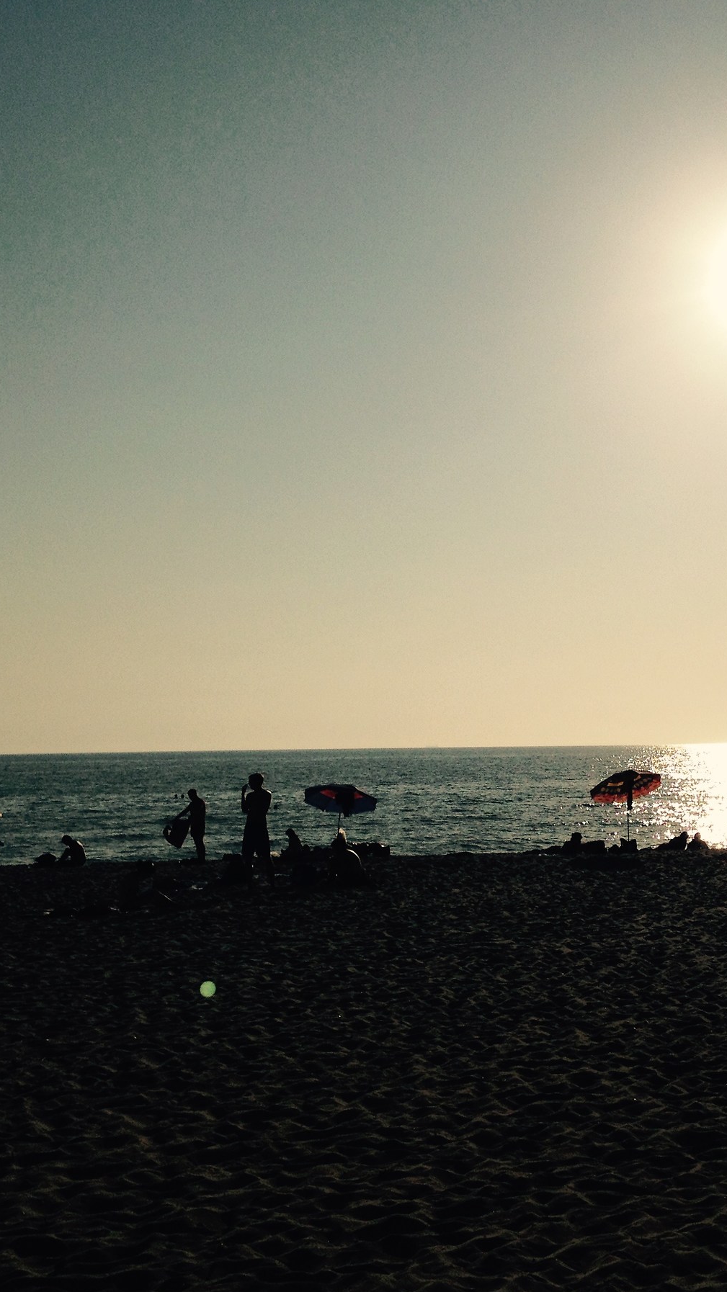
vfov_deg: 40.6
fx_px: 1748
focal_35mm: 51
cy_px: 646
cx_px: 494
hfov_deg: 23.4
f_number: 2.4
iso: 50
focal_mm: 4.28
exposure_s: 1/13889
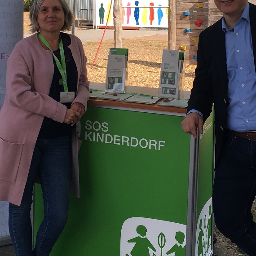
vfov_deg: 28.1
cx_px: 130
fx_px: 502
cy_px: 60
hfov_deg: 28.6
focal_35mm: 60
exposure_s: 1/699
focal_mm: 4.15
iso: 25
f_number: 2.2
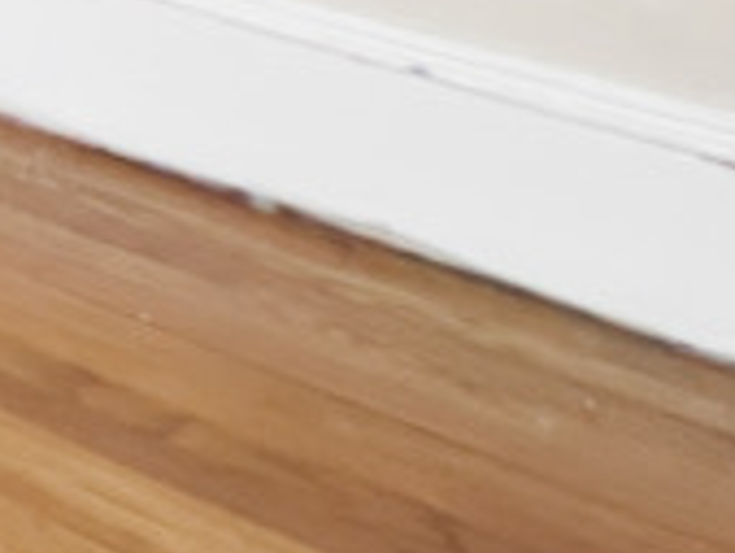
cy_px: -801
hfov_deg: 13.4
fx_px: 1636
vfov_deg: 13.5
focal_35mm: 77
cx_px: -1213
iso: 125
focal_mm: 1.57
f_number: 1.8
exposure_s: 1/120
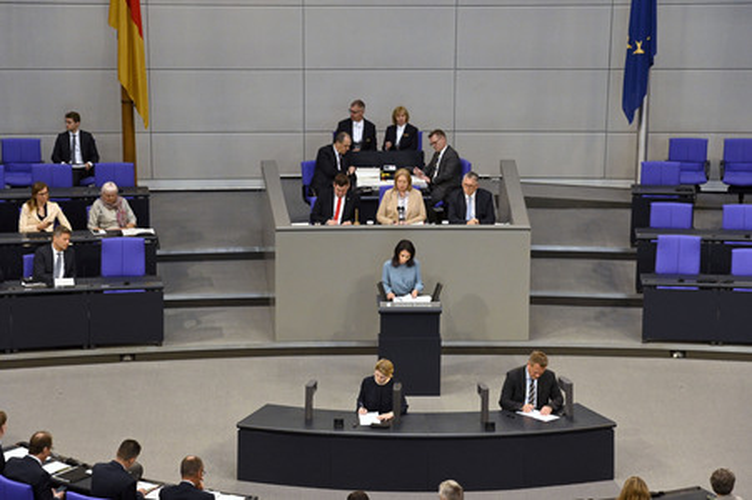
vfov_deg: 12.4
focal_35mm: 110
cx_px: 376
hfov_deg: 18.6
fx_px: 2296
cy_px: 250
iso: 6400
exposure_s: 1/320
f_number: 6.3
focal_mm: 110
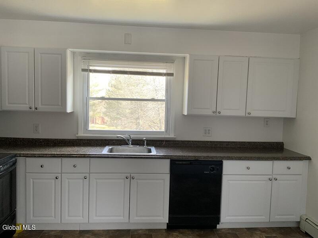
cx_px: 159
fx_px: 266
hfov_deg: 61.7
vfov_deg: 48.2
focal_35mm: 29
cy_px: 119
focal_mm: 3
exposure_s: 1/68
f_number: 1.8
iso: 64
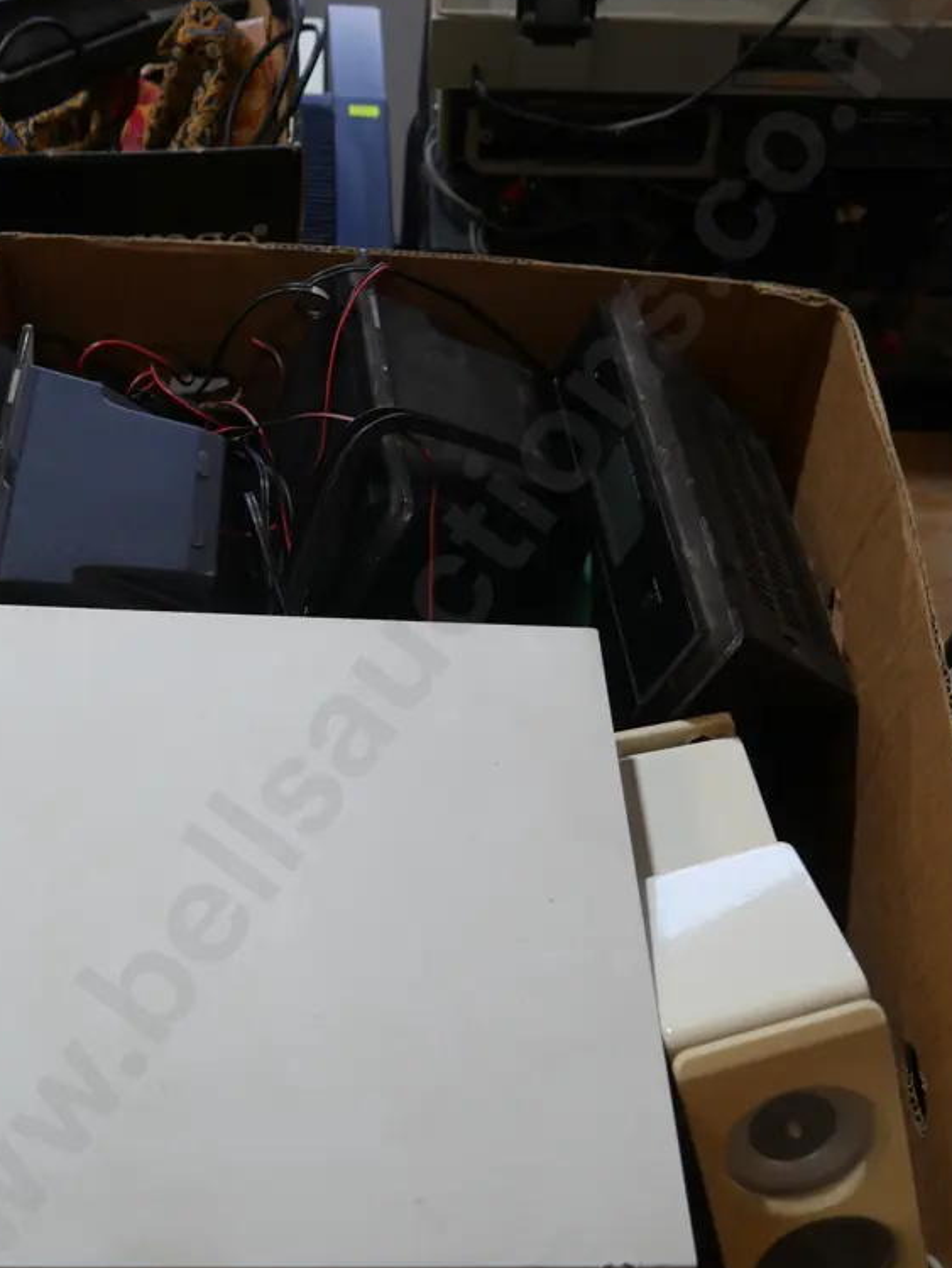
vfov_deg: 45.7
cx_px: 408
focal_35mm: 41
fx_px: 1501
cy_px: 652
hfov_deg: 35.1
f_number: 4
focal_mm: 15
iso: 200
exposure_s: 1/125
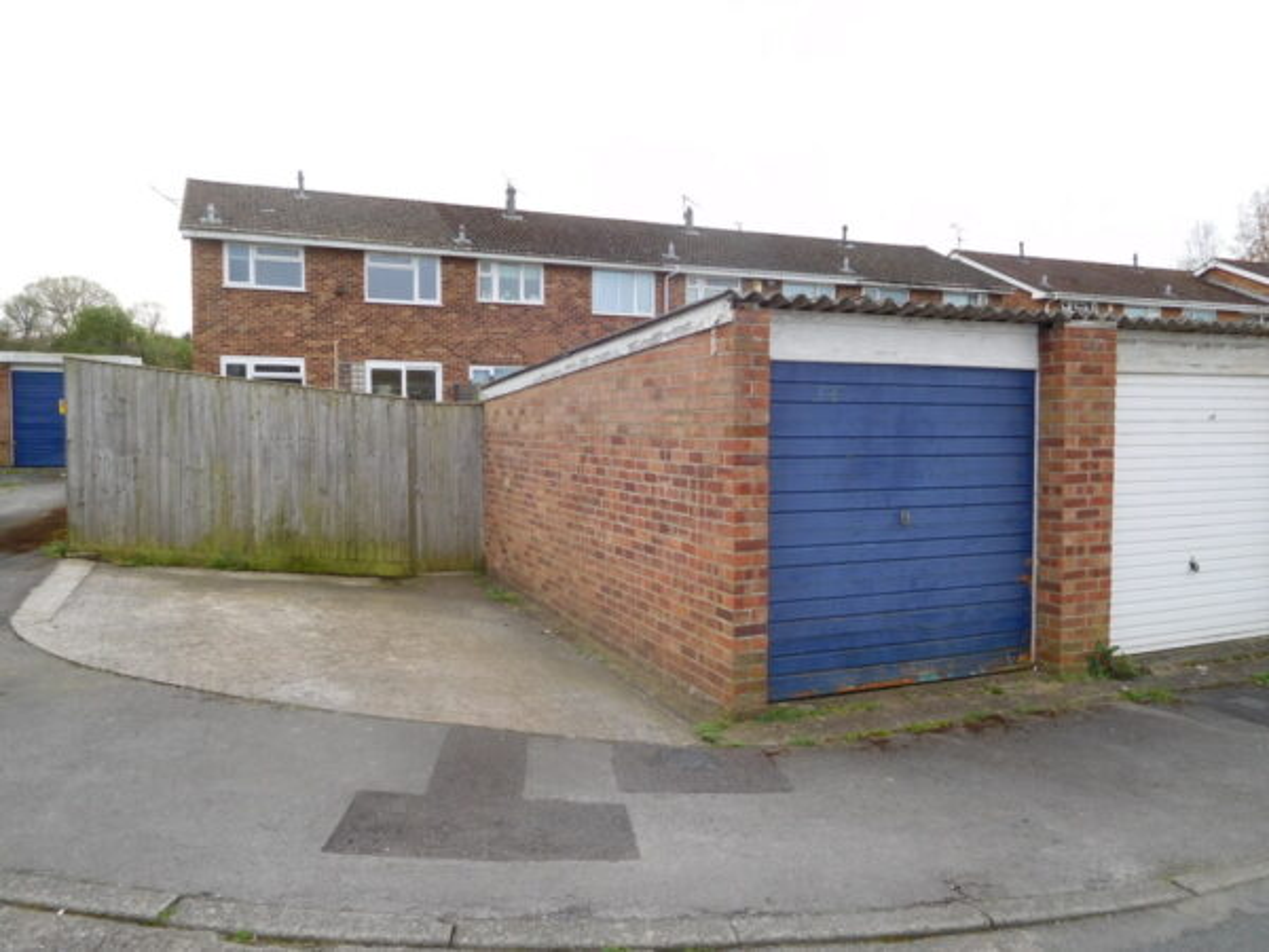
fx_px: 916
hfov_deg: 69.4
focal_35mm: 25
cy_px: 476
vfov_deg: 54.9
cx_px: 634
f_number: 3.4
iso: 125
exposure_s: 1/320
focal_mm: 4.5
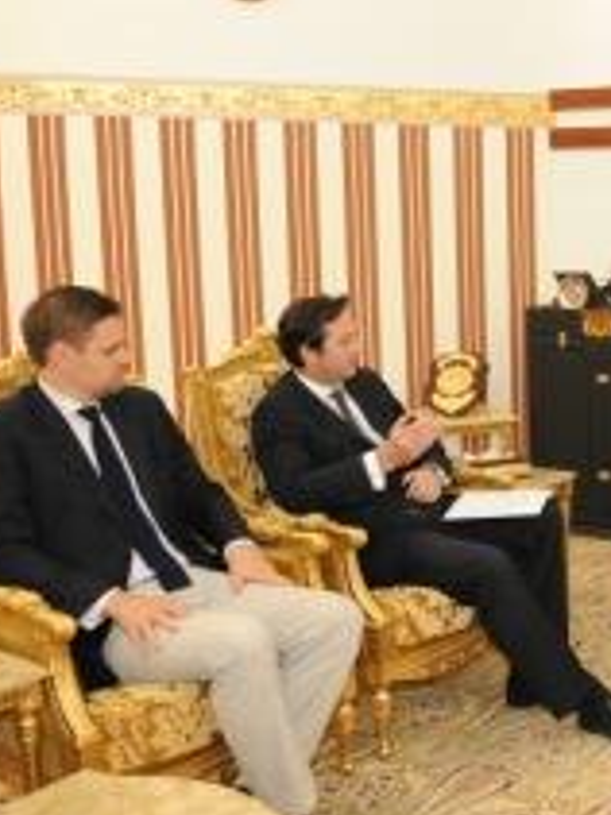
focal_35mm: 49
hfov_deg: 26.3
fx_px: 1154
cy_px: 384
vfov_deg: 38.9
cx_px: 742
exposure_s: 1/100
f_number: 3.2
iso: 800
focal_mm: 24
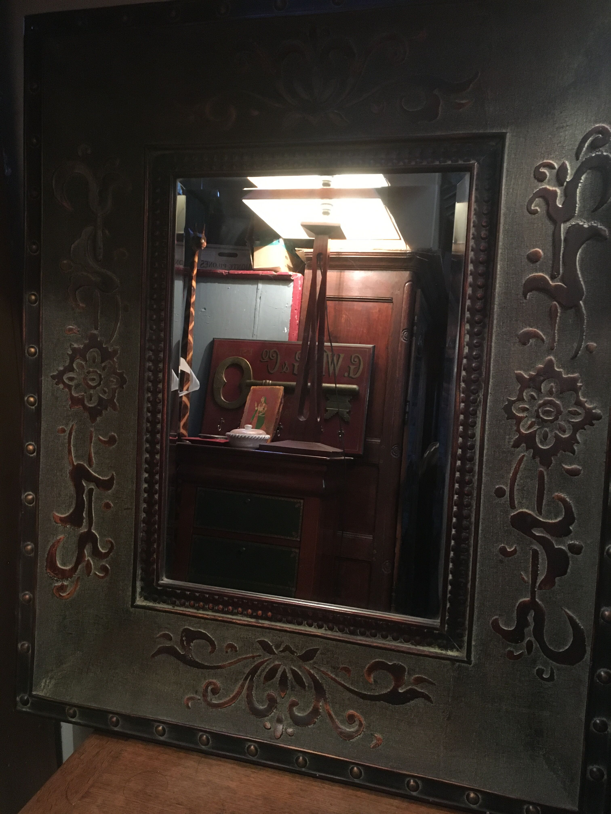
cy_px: 407
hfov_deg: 48.2
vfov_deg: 61.7
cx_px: 306
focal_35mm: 29
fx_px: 682
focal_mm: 4.15
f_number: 2.2
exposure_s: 1/17
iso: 250
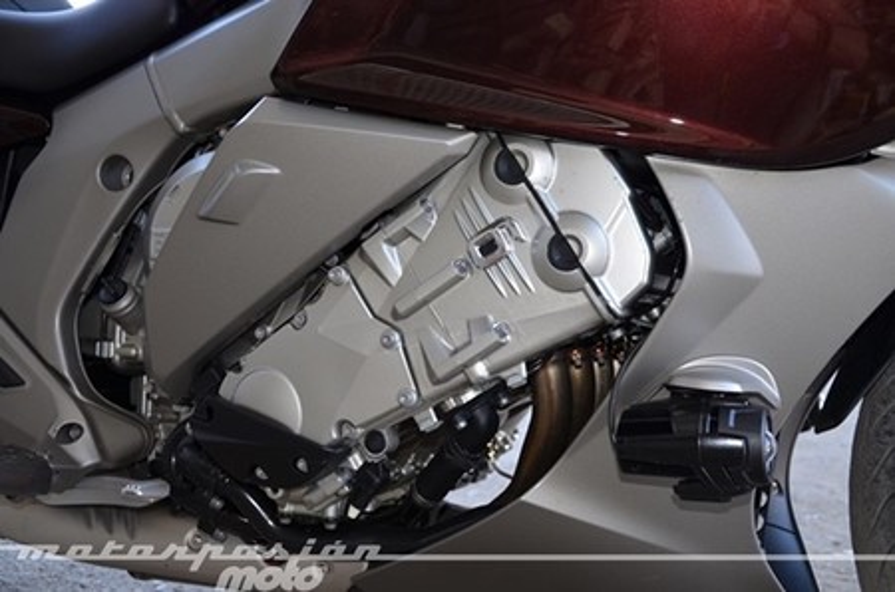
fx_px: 1191
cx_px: 448
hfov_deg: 41.2
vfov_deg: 27.9
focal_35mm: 48
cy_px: 296
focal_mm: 32
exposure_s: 1/60
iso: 100
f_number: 4.2
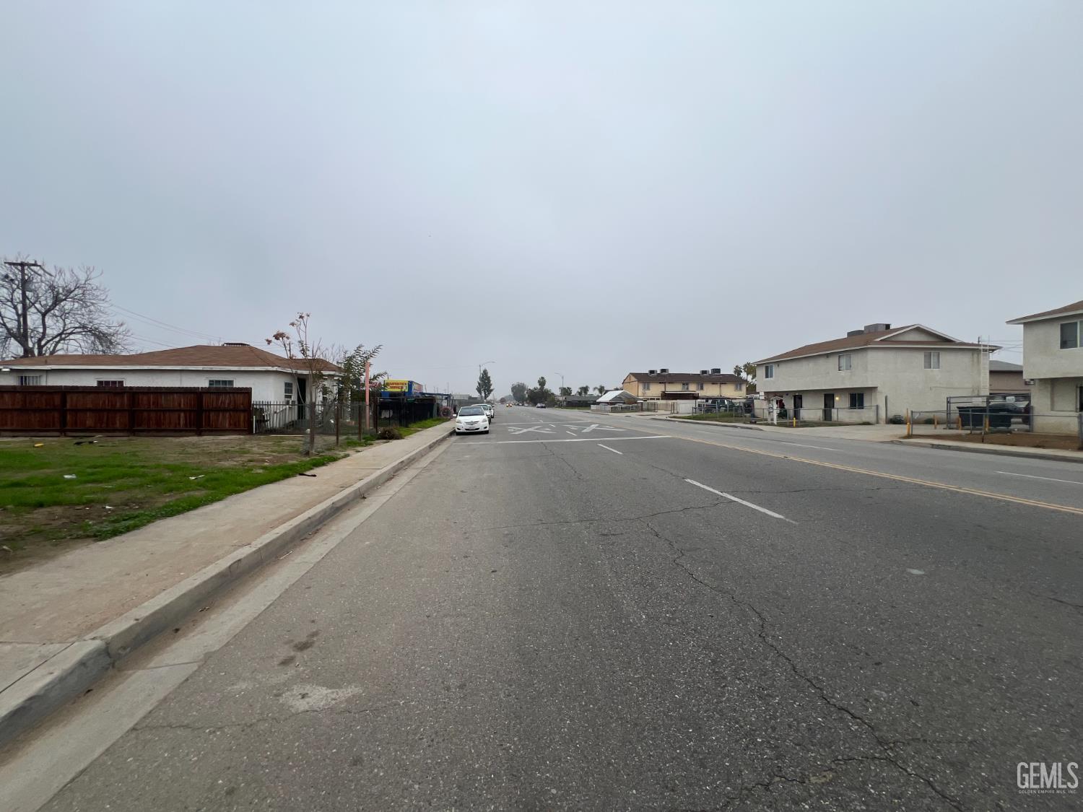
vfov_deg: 89.9
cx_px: 542
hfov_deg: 106.2
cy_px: 406
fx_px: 407
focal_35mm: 13
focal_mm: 1.57
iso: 32
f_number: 1.8
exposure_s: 1/608
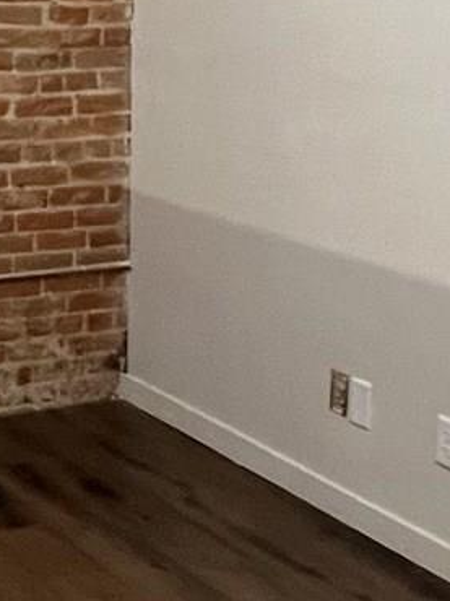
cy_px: 213
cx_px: -70
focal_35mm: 81
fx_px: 1406
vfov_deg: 24.1
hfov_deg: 17.5
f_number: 1.8
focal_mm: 1.57
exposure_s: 1/60
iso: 500
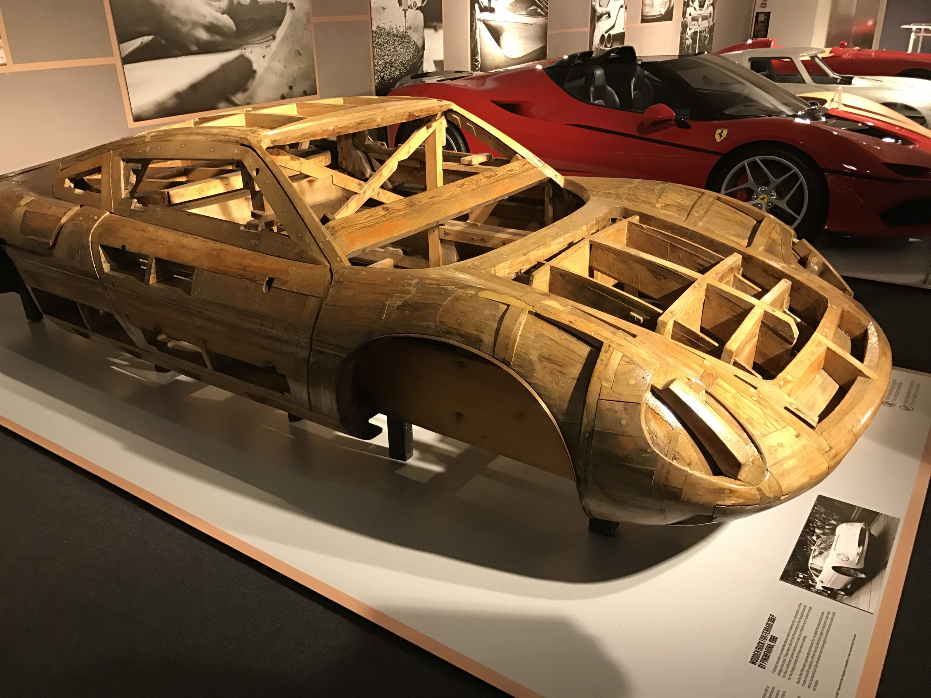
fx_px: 753
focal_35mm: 28
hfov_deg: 63.4
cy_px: 349
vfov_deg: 49.7
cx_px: 466
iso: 64
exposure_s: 1/16
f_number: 1.8
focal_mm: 3.99
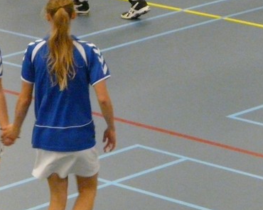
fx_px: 2125
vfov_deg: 5.7
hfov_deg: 7.1
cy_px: 19
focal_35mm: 273
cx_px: 54
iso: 800
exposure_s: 1/80
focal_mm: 16.6
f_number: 3.6
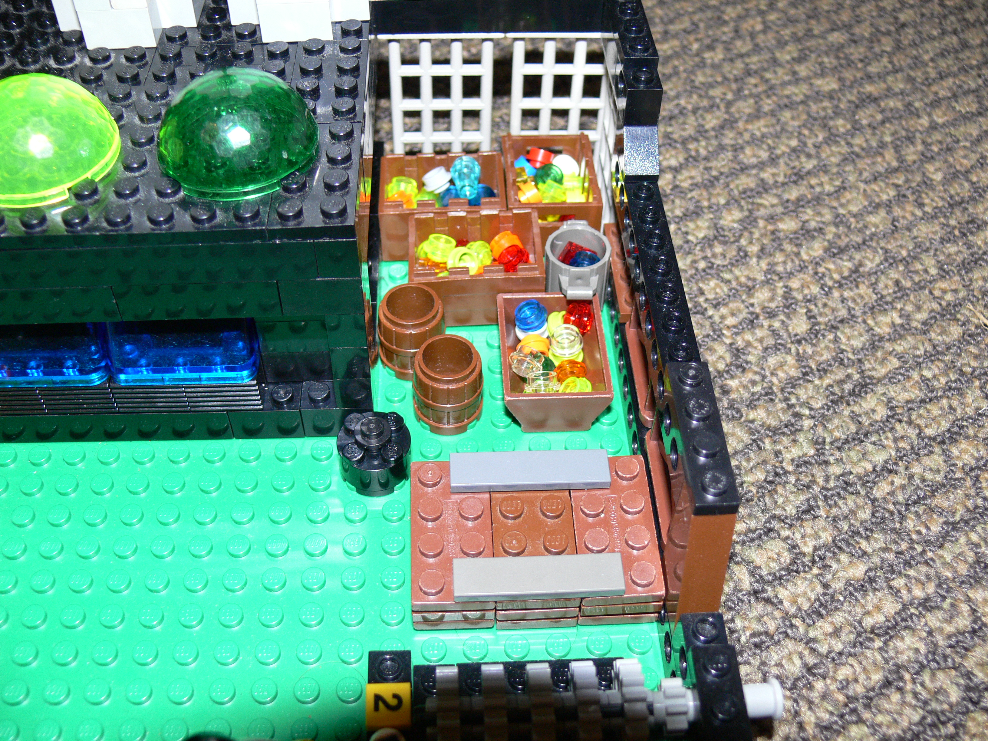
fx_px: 999
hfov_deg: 52.6
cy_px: 370
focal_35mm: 35
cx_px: 494
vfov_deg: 40.7
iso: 100
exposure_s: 1/30
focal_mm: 7.4
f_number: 2.8
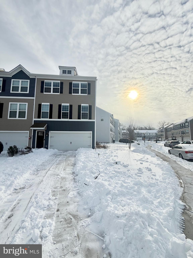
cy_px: 129
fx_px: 104
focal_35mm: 14
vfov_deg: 102.1
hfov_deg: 85.7
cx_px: 96
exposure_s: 1/2841
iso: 25
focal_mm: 2.22
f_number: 2.2
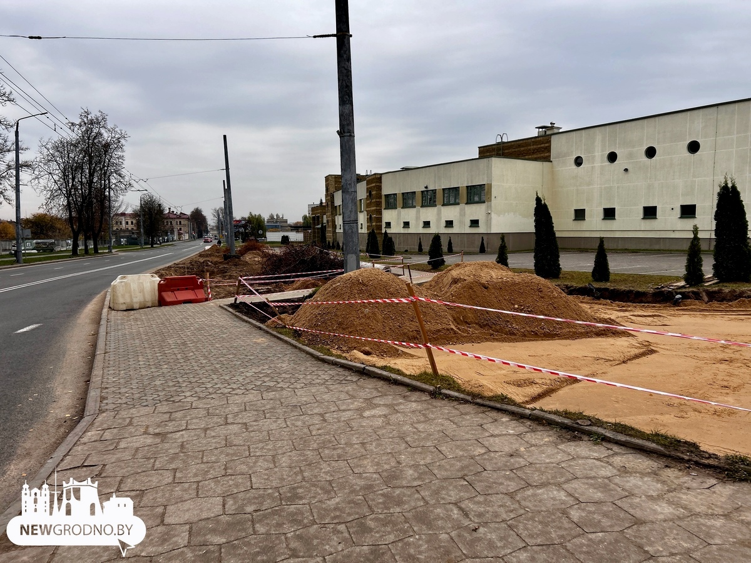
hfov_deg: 67.3
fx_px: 564
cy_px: 282
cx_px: 376
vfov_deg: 53.1
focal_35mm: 26
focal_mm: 5.7
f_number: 1.5
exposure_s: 1/780
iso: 50
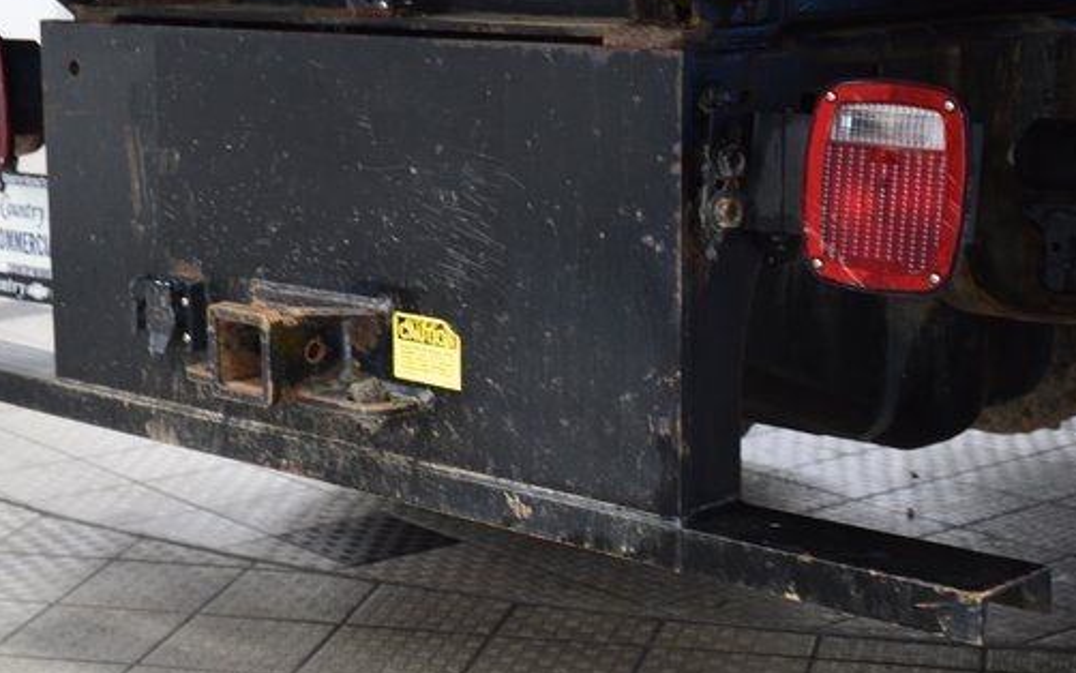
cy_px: 286
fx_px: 2288
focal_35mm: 78
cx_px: 474
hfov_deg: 26.4
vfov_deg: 16.7
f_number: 4.2
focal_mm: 40
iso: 1600
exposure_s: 1/40
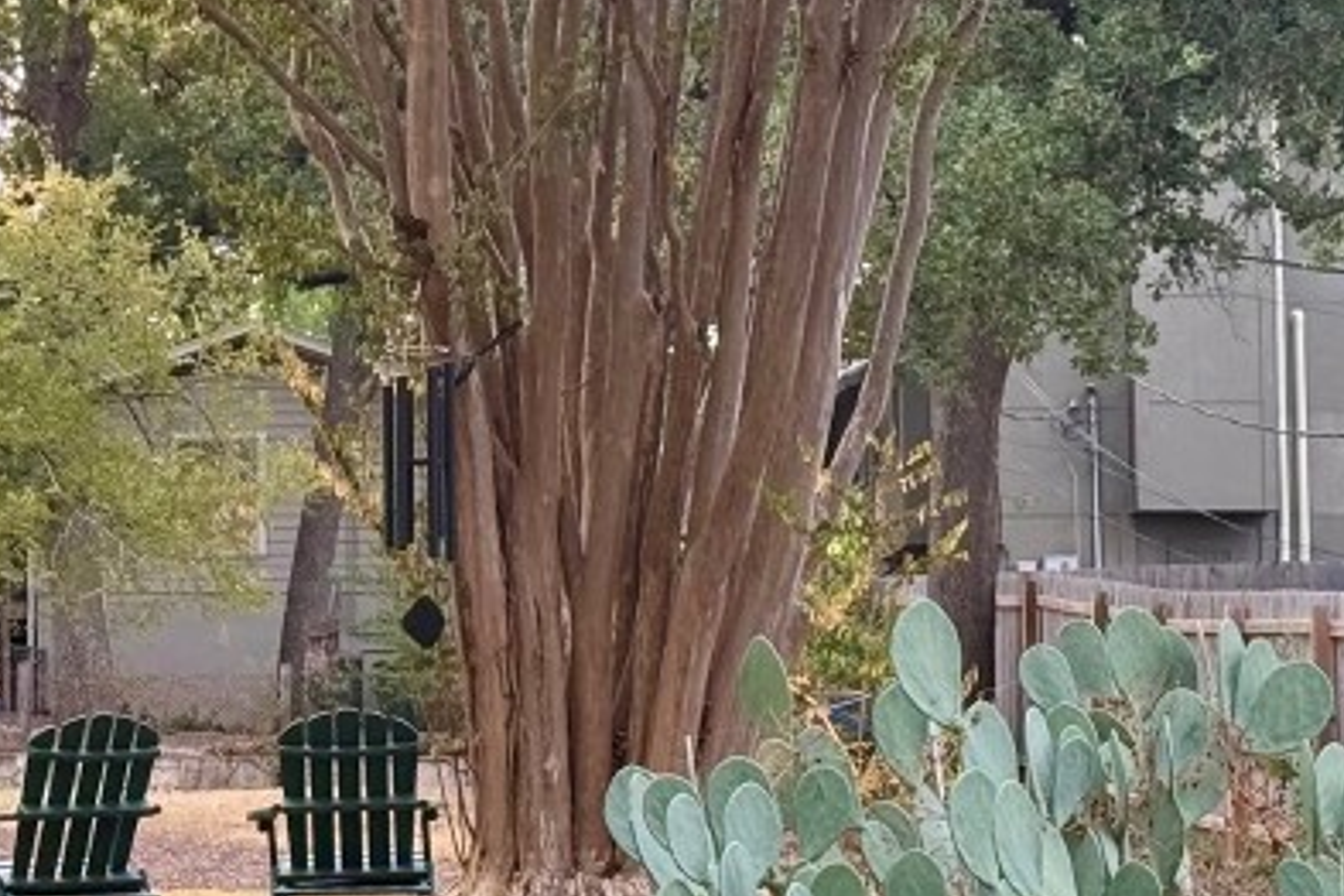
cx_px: 120
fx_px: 4853
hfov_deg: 15.6
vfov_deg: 10.5
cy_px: 424
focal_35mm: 130
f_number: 1.78
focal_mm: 6.76
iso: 80
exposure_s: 1/257
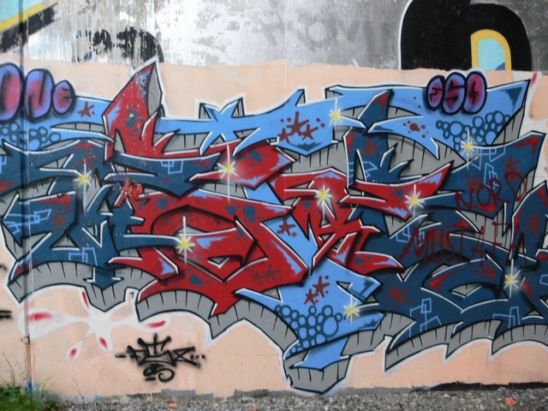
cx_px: 274
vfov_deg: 40.7
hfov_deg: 52.6
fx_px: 554
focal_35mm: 35
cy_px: 206
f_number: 2.8
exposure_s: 1/8
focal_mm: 7.4
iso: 200
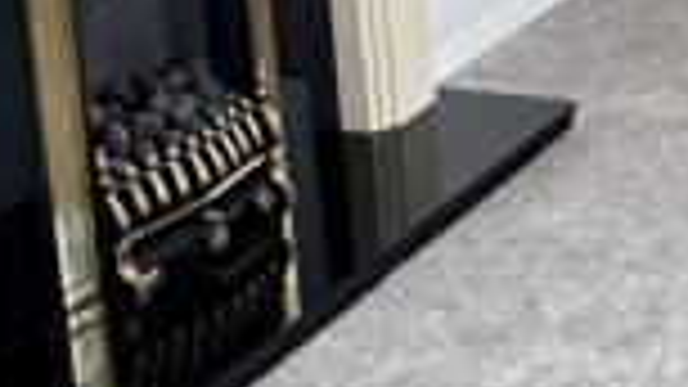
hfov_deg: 18.4
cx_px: 1057
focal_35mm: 102
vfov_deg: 11.1
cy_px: -302
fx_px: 1860
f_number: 2.2
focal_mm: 2.22
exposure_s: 1/50
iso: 640
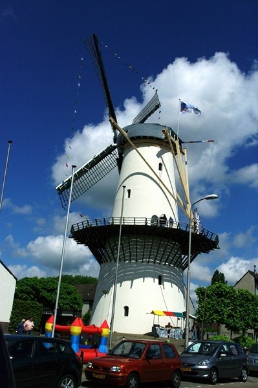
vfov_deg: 49.6
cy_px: 194
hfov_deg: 34.2
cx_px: 129
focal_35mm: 39
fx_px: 420
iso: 400
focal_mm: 26
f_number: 11
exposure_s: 1/2000
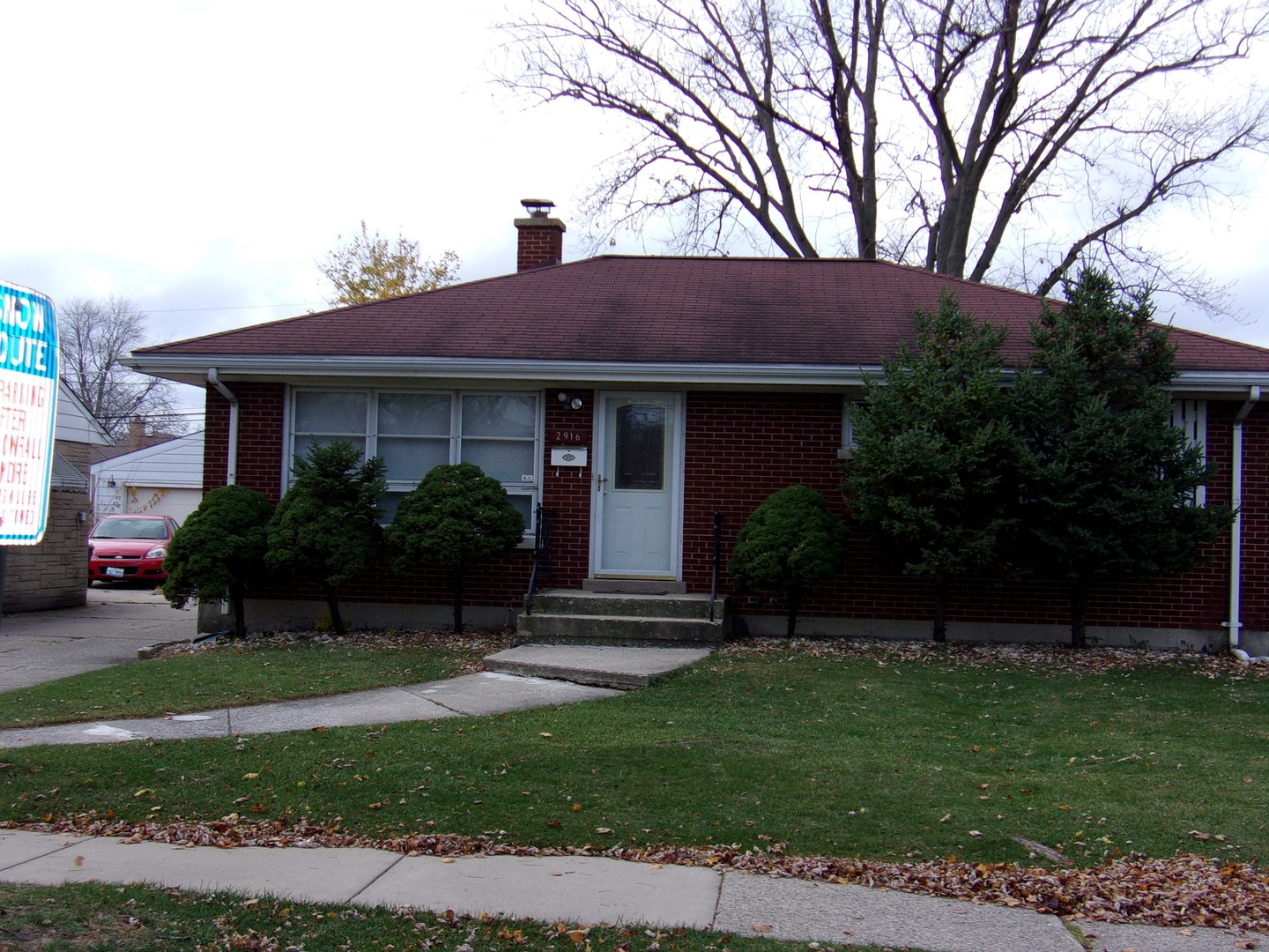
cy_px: 476
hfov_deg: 44.8
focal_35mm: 42
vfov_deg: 34.3
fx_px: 1540
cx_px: 634
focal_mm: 7.6
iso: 80
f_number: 3.7
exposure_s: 1/400
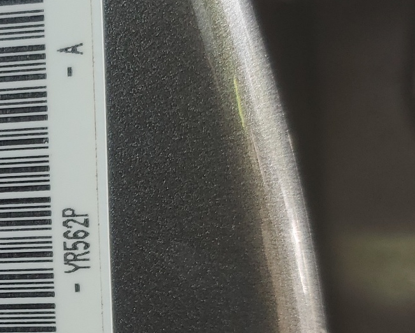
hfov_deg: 21.6
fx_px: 1020
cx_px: -58
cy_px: 248
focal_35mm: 83
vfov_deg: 18.4
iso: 50
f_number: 1.5
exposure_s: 1/238
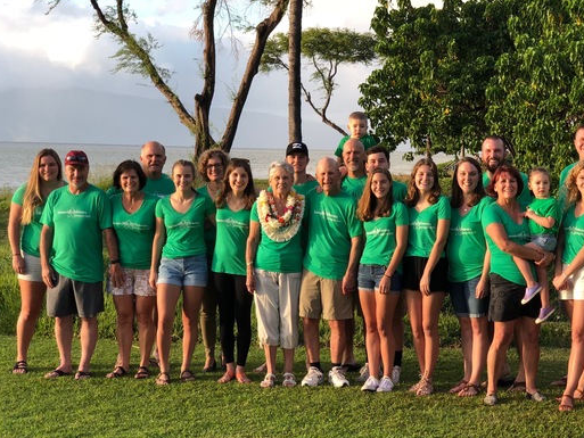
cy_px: 224
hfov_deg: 26.5
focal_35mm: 73
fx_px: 1232
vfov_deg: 20.2
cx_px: 404
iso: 16
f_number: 2.4
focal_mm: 6
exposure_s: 1/156
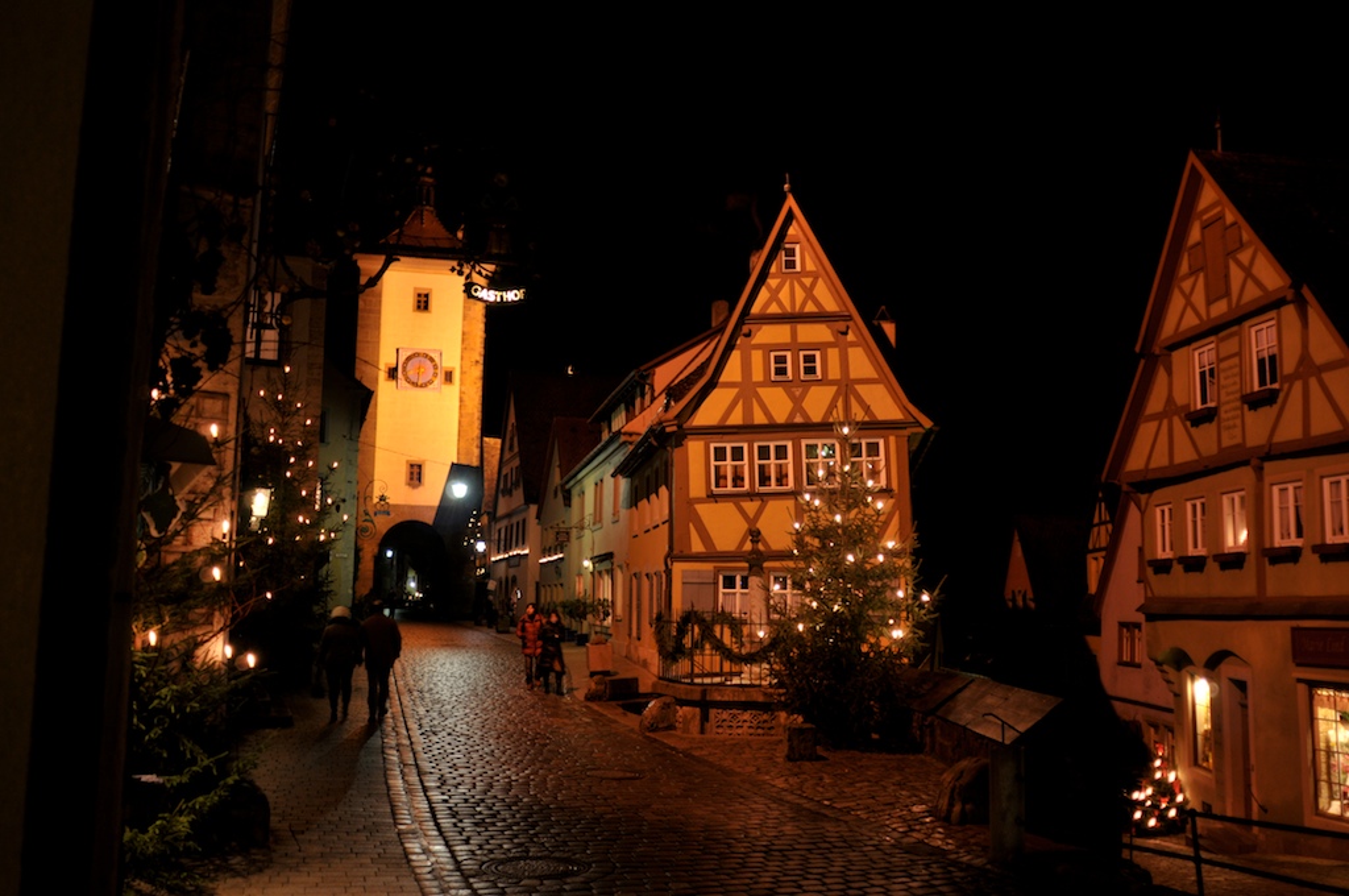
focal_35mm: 30
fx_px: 1123
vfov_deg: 43.5
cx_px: 674
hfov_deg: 62.0
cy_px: 448
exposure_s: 1/8
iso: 200
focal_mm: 20
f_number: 2.8
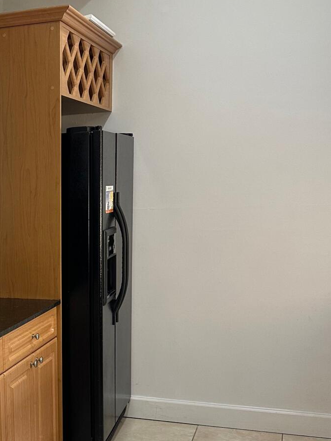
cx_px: -10
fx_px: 688
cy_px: 330
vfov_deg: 34.8
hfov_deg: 25.5
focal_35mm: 54
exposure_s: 1/60
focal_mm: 6.86
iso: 160
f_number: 1.78
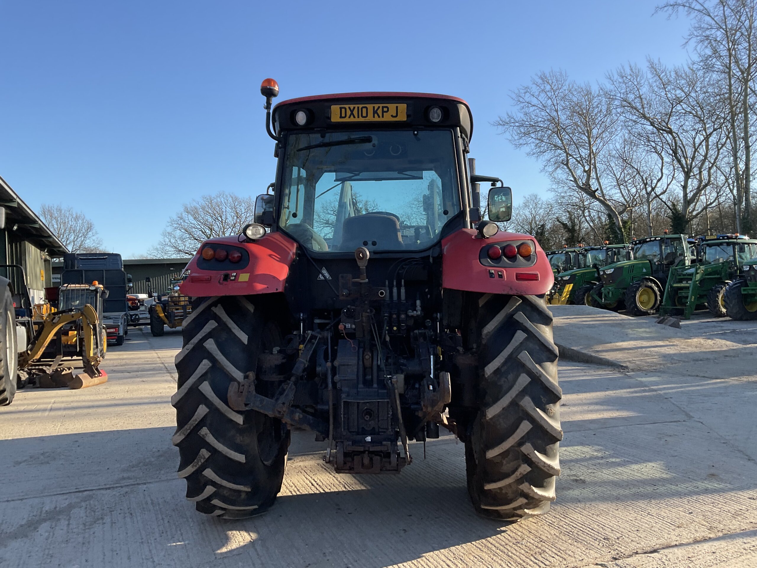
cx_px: 378
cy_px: 284
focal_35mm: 29
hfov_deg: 61.7
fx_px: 634
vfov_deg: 48.2
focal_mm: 3
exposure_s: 1/606
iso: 16
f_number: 1.8
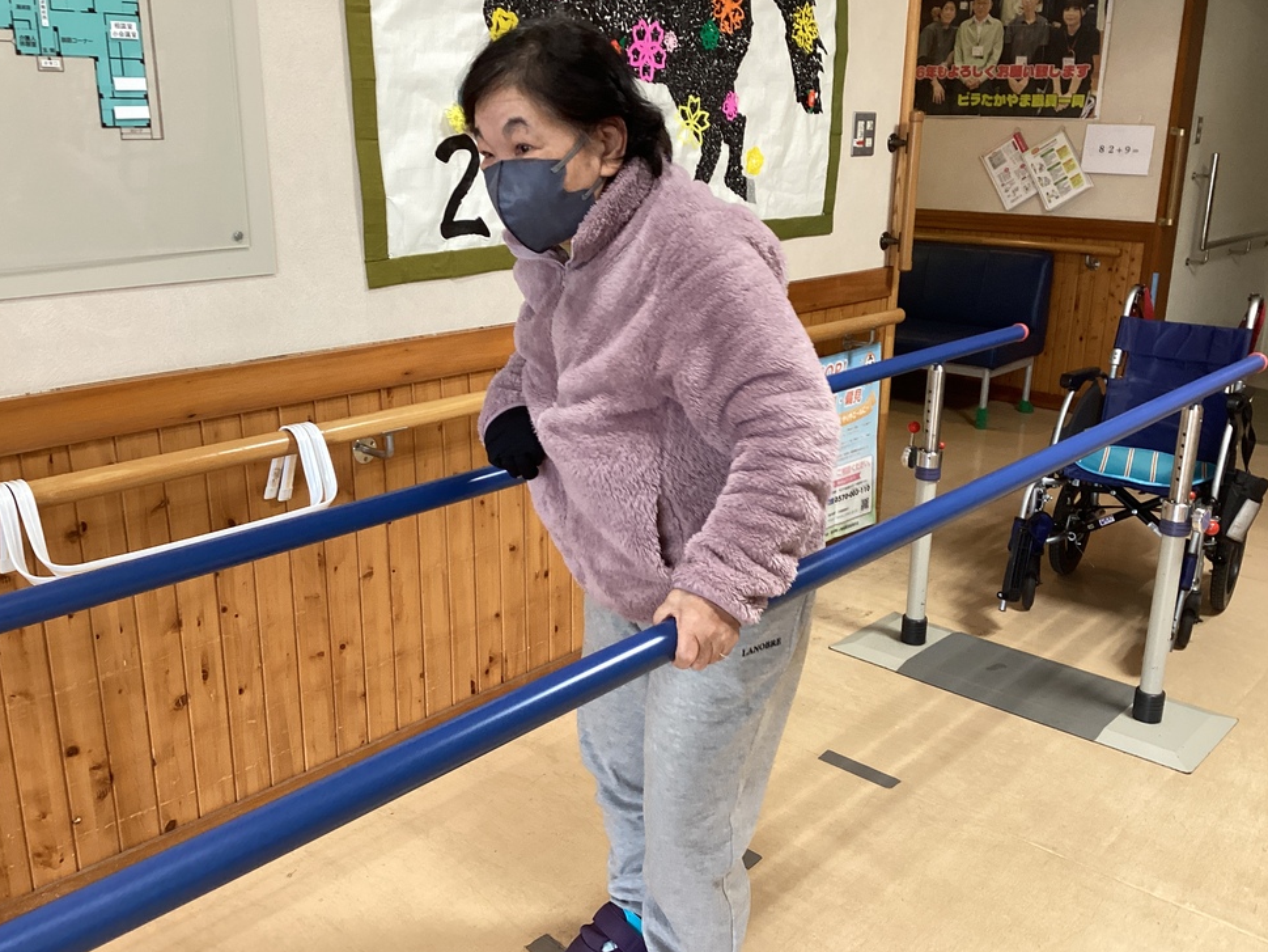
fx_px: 1172
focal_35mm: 32
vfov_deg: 44.2
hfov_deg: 56.8
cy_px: 473
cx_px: 629
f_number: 2.4
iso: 125
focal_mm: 3.3
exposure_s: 1/50
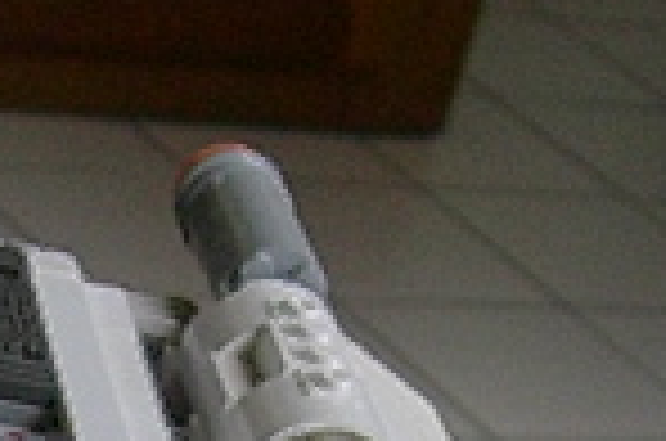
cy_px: 927
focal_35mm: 203
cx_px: -4
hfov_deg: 10.1
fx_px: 3747
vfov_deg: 6.5
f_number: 2.9
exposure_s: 1/78.3
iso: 70
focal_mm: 6.7
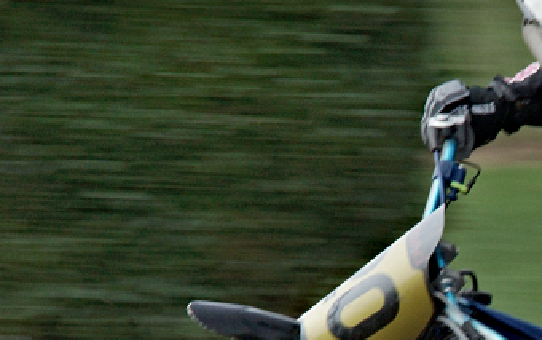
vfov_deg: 1.2
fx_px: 15934
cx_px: 735
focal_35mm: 1078
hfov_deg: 1.9
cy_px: 345
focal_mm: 200
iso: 200
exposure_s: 1/250
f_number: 14
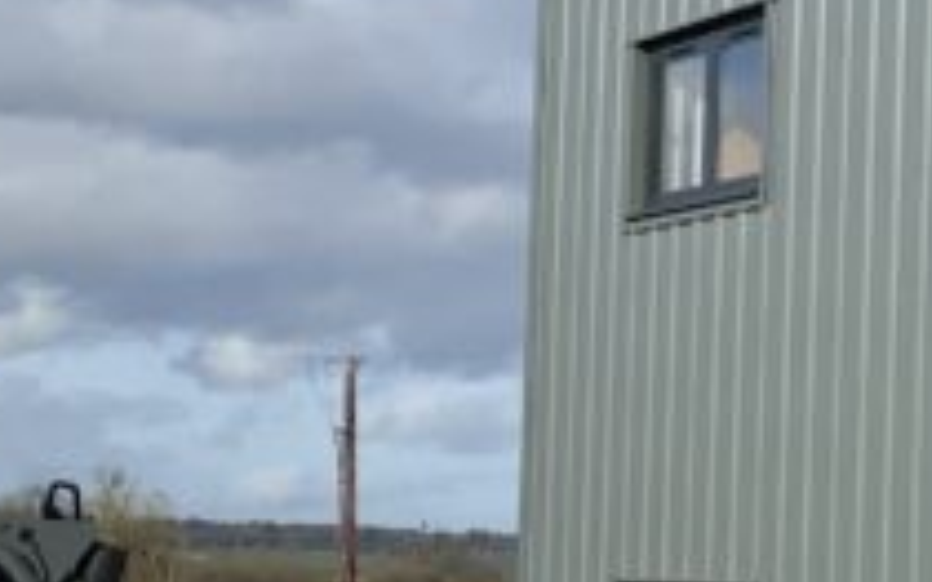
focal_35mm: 150
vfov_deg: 8.7
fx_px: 3808
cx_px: 217
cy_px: 307
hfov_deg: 13.9
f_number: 1.8
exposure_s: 1/1786
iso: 16
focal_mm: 3
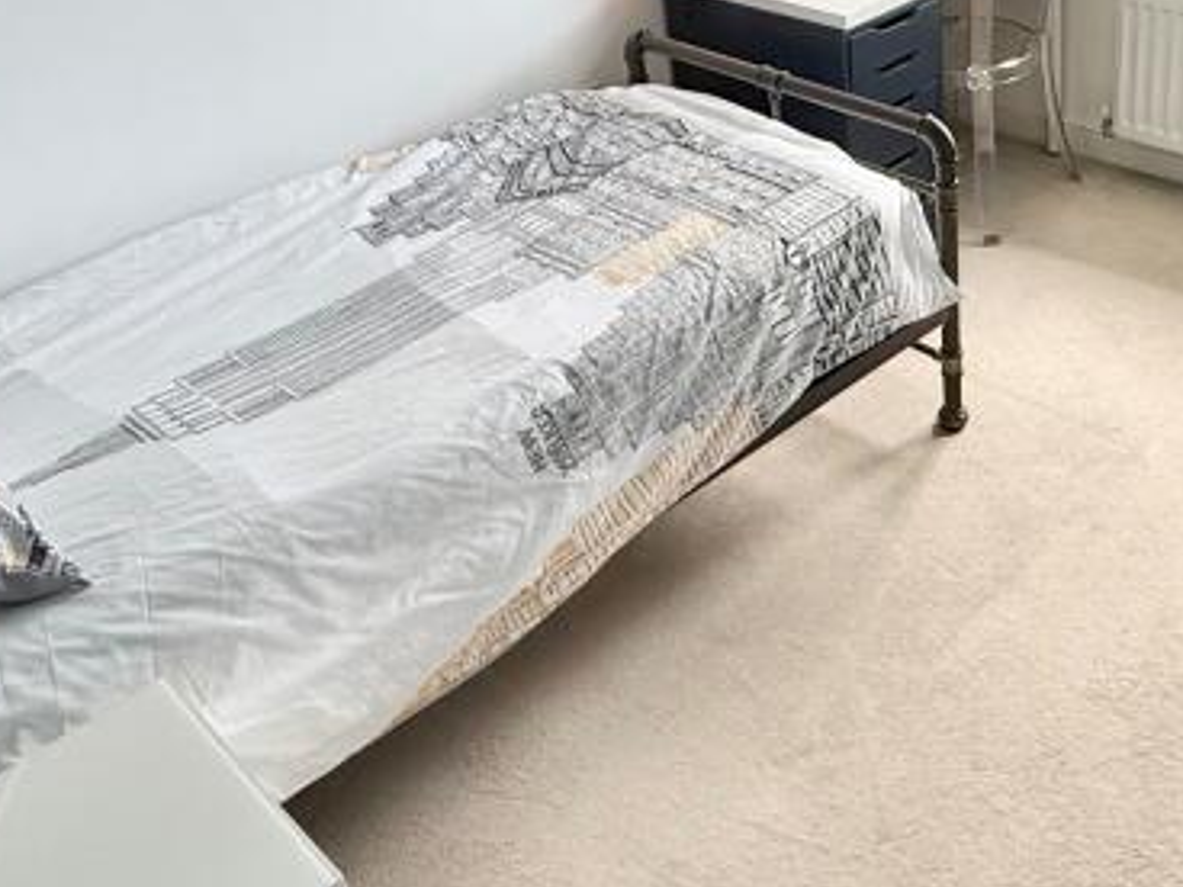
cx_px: 932
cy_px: 222
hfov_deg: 45.6
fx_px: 1333
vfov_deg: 36.0
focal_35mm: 39
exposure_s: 1/100
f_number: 2.2
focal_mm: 2.22
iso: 160
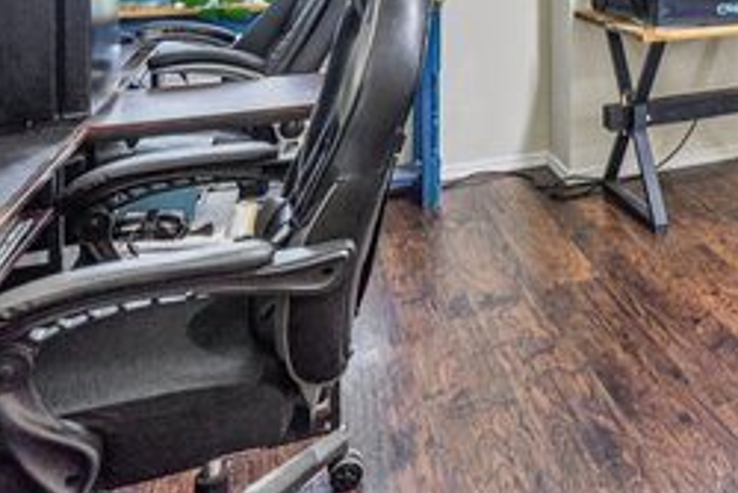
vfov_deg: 28.8
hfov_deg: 37.8
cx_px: 847
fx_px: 841
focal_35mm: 41
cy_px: -81
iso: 4000
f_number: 8
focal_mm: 16
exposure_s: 1/15
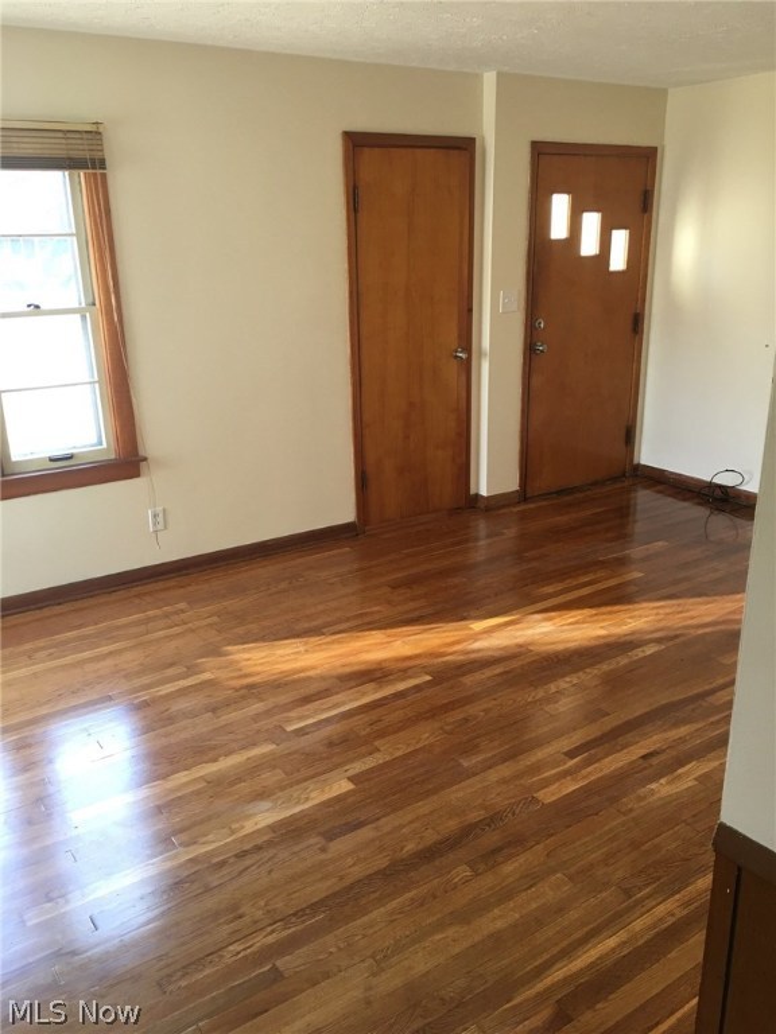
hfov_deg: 48.2
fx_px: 867
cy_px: 517
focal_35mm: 29
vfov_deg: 61.7
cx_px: 388
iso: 25
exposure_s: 1/15
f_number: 2.2
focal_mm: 4.15
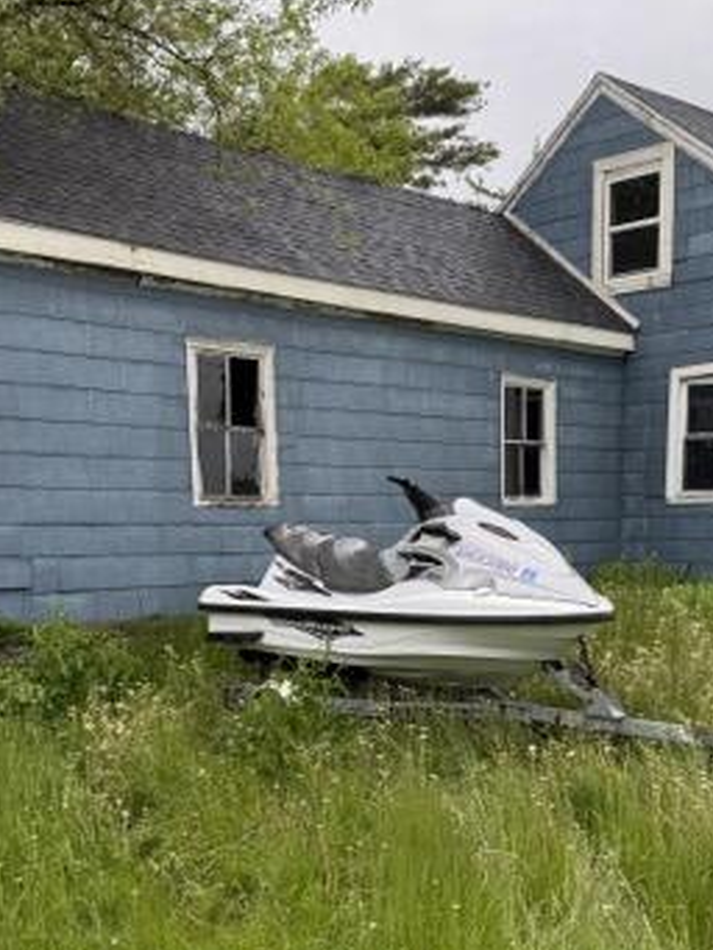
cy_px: 588
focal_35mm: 45
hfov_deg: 32.1
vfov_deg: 41.8
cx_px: 421
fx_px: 1235
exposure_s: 1/567
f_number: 1.78
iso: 80
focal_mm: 6.76
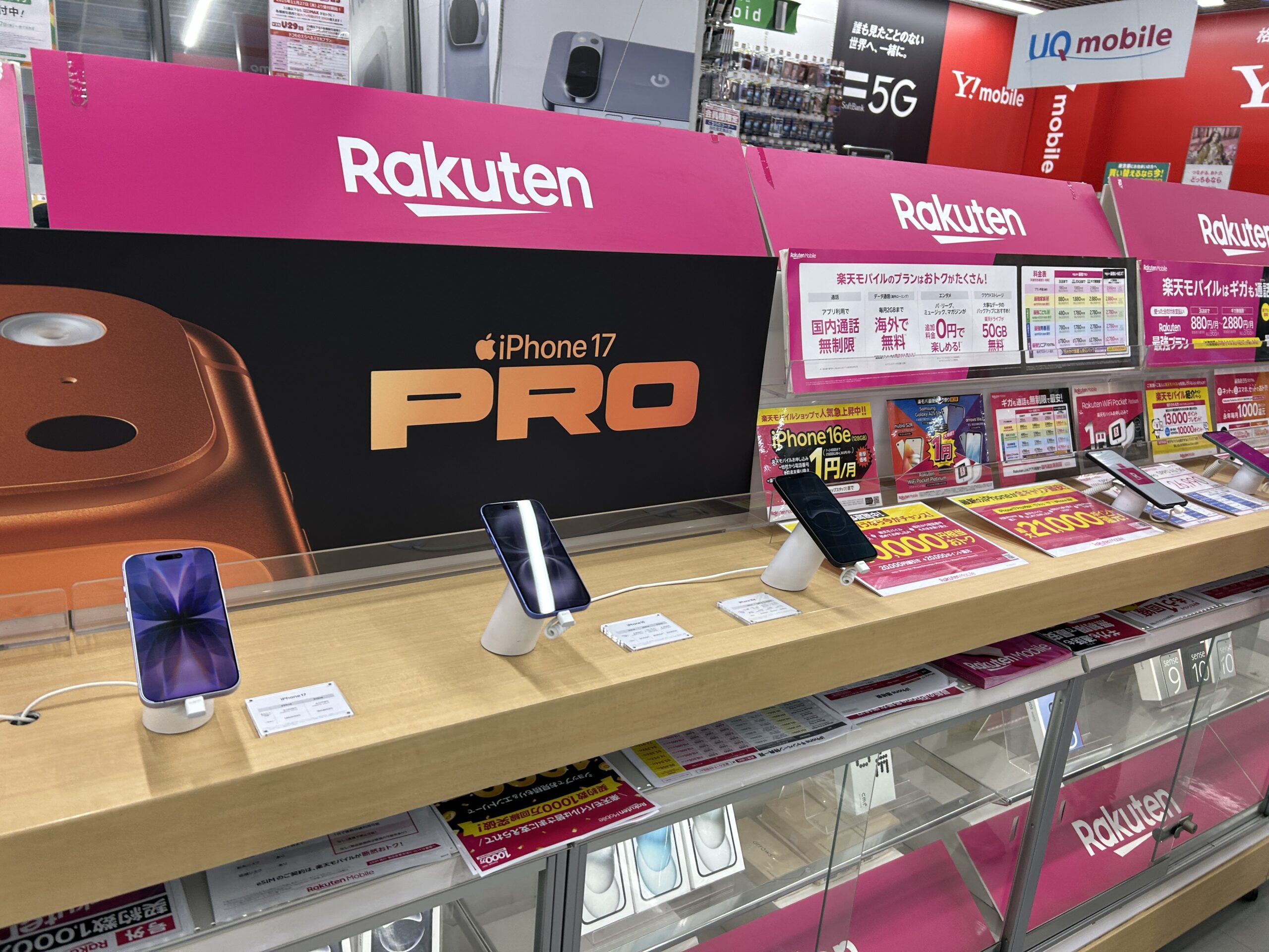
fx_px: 953
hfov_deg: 67.3
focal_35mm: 26
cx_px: 634
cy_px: 476
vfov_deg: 53.1
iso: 64
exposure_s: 1/104
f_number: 1.5
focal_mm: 5.7
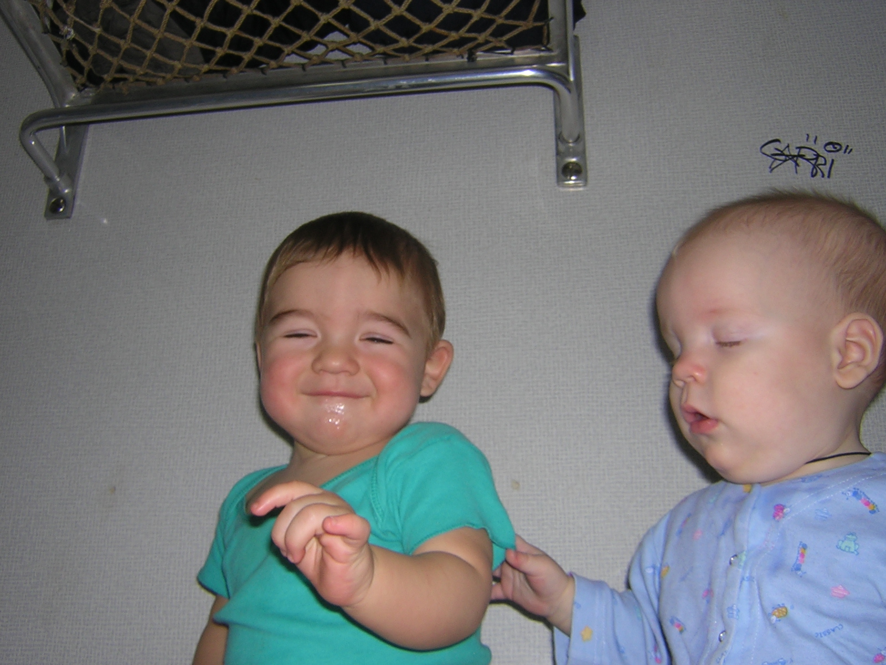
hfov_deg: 51.4
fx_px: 921
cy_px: 332
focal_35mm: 36
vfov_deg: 39.7
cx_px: 443
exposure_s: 1/60.1
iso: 100
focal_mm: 4.7
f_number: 5.2
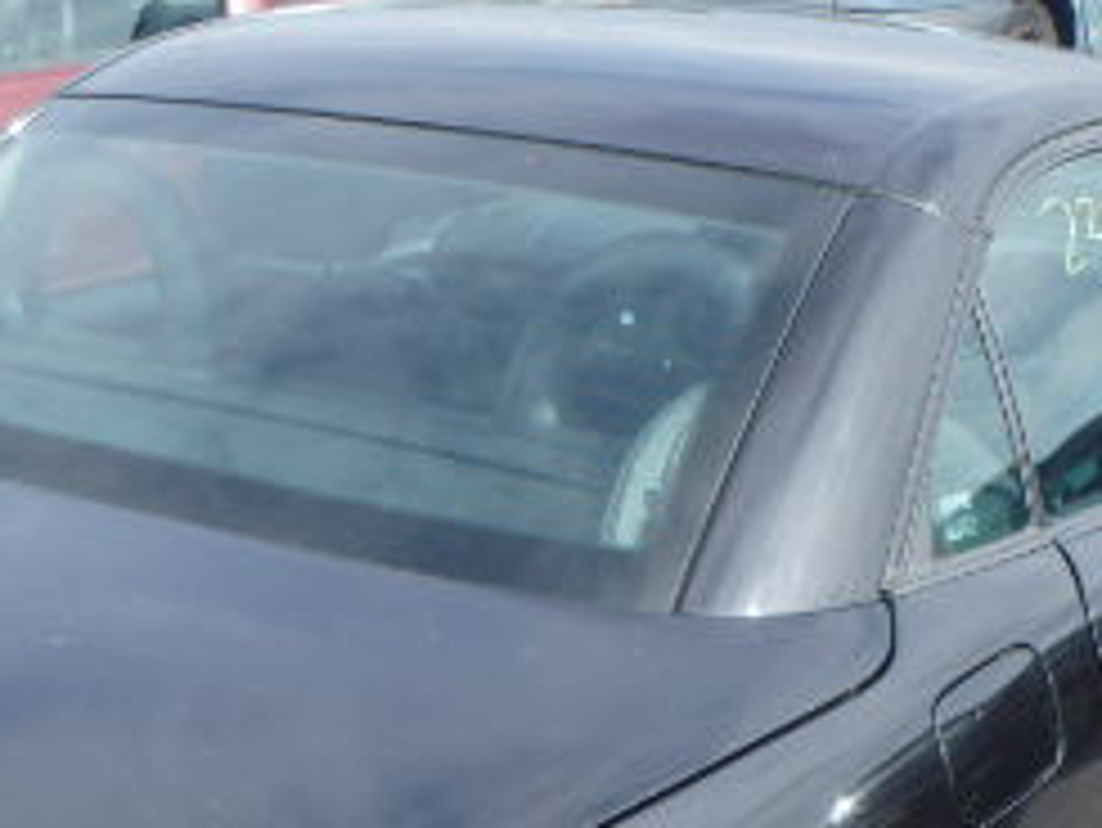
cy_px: 972
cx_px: 382
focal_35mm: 73
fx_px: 2325
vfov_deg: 19.1
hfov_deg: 26.5
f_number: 3.9
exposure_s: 1/500
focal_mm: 5
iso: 125
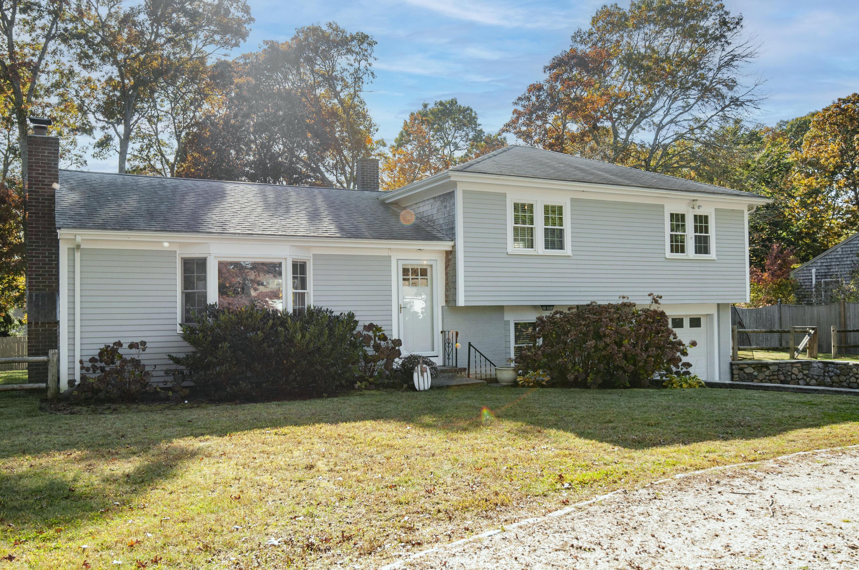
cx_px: 430
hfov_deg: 62.0
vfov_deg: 43.5
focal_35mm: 30
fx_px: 715
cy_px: 285
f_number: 3.5
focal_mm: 20
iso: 200
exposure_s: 1/640
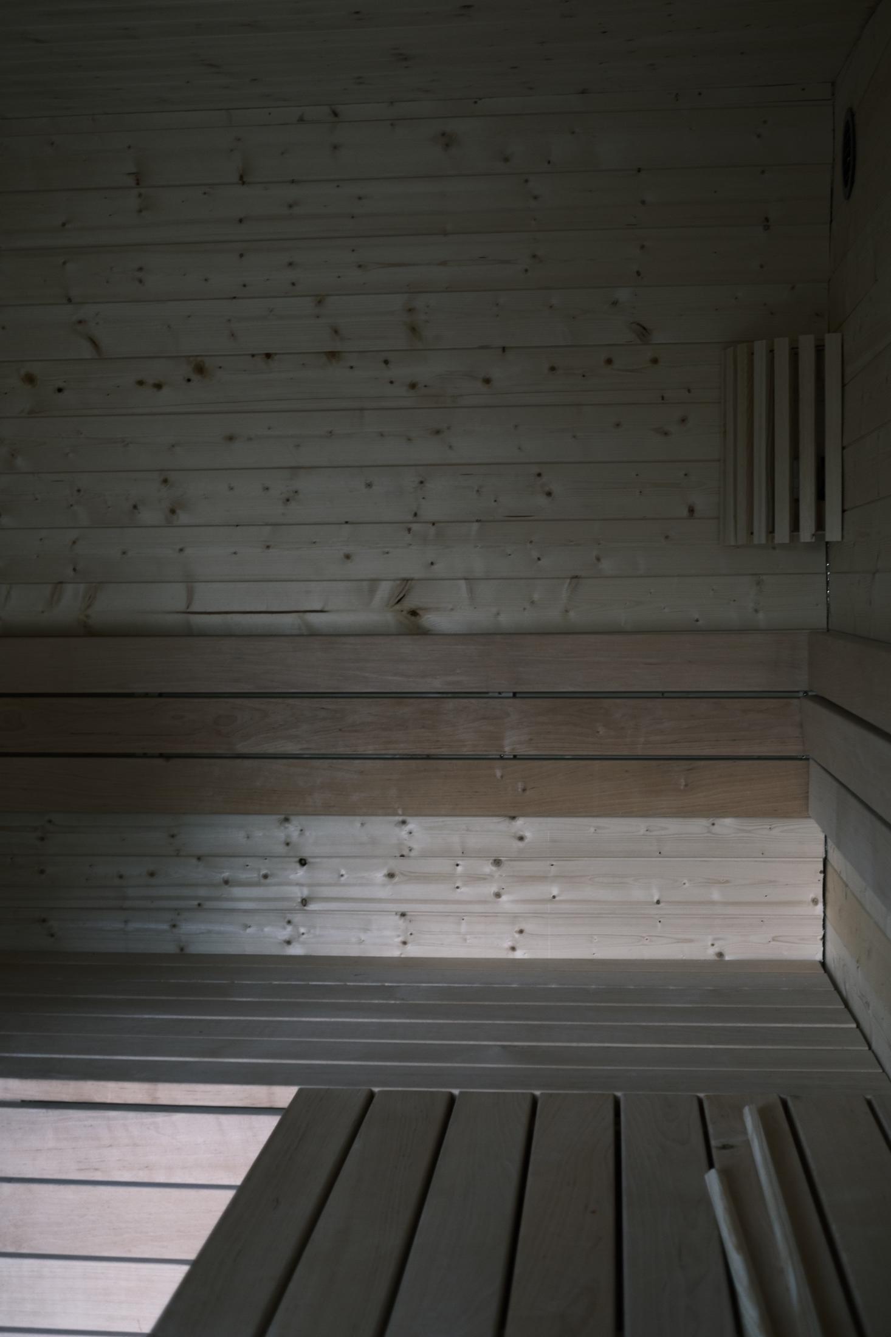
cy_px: 668
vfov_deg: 47.4
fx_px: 1522
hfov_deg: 32.6
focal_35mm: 41
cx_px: 446
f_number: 2.8
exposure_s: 1/75
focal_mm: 27
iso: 400
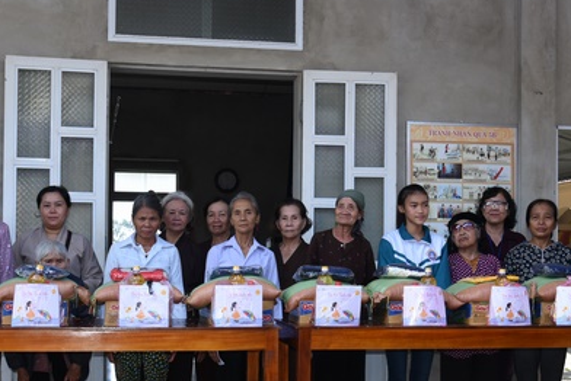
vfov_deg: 23.3
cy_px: 270
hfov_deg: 34.5
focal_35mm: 58
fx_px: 921
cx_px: 269
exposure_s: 1/100
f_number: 6.3
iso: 200
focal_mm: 35
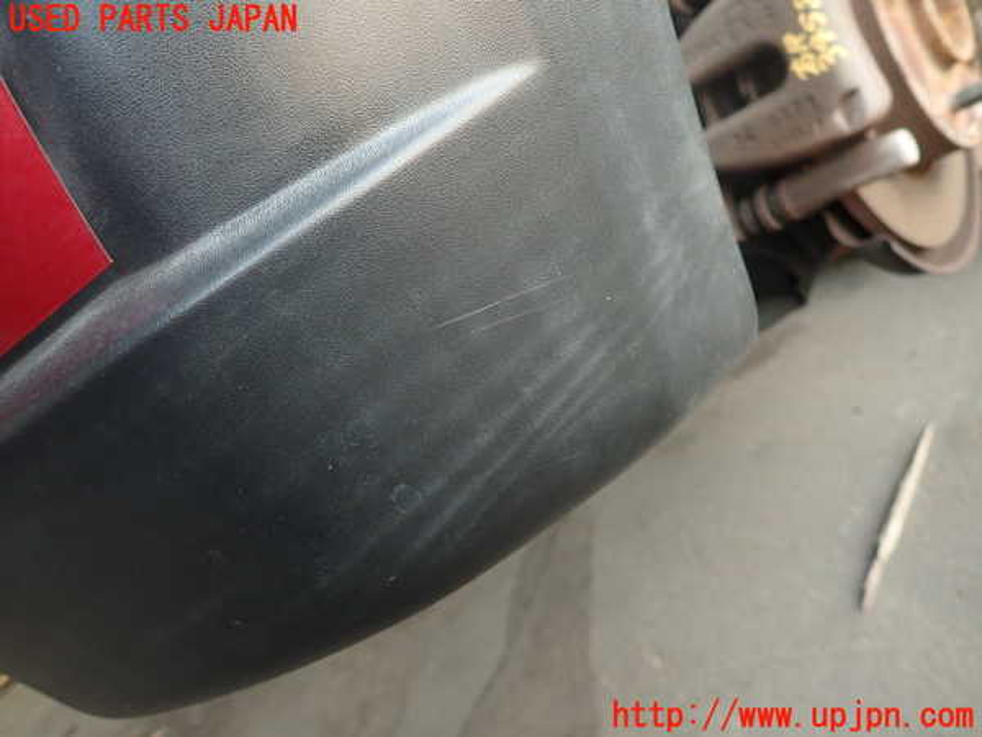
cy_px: 368
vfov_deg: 54.9
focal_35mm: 25
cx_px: 491
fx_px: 709
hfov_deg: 69.4
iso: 200
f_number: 2
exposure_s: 1/40
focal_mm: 4.5
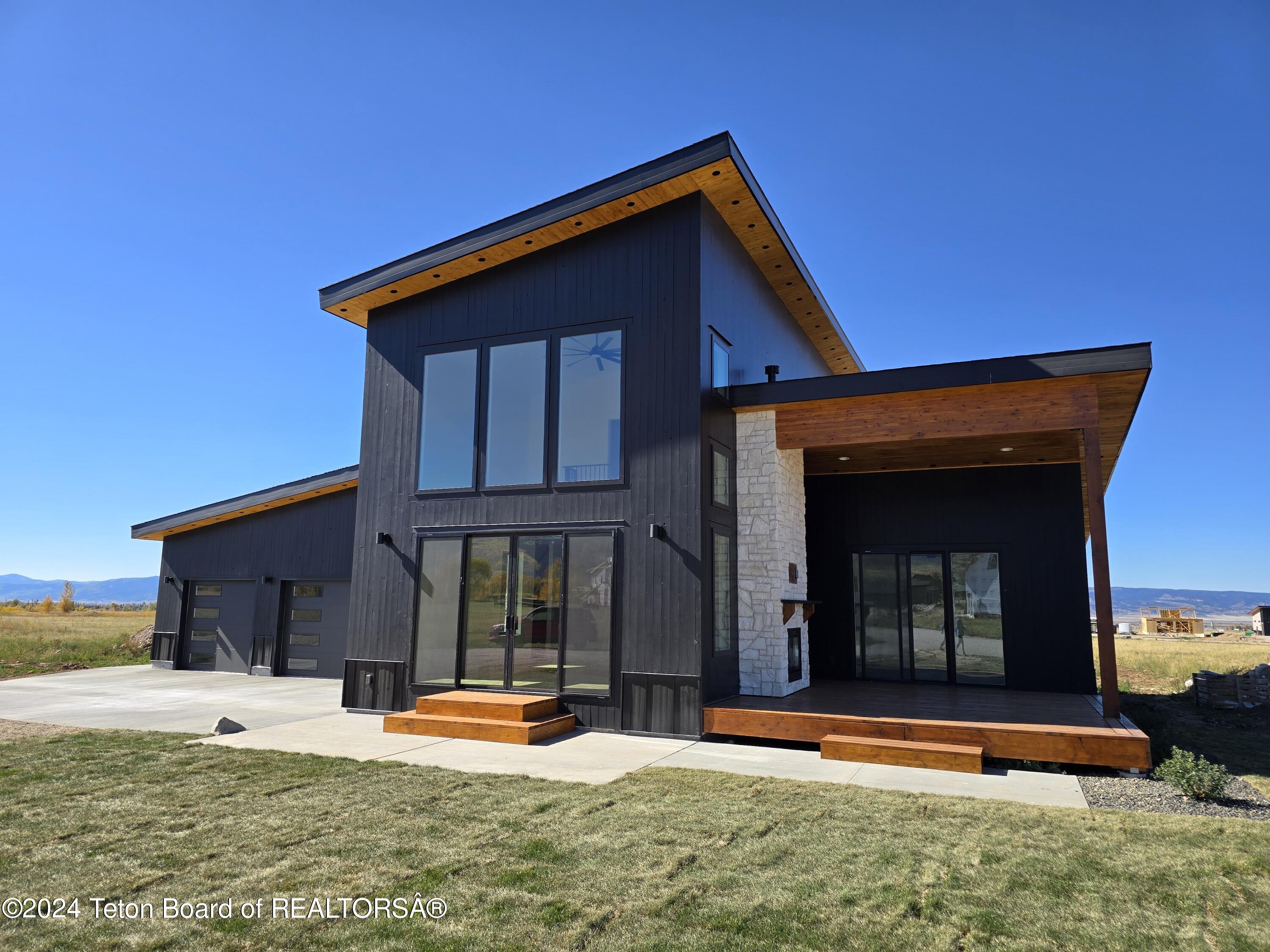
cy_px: 476
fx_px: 844
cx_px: 635
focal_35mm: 23
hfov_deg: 73.9
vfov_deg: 58.9
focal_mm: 6.3
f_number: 1.7
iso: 12
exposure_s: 1/509
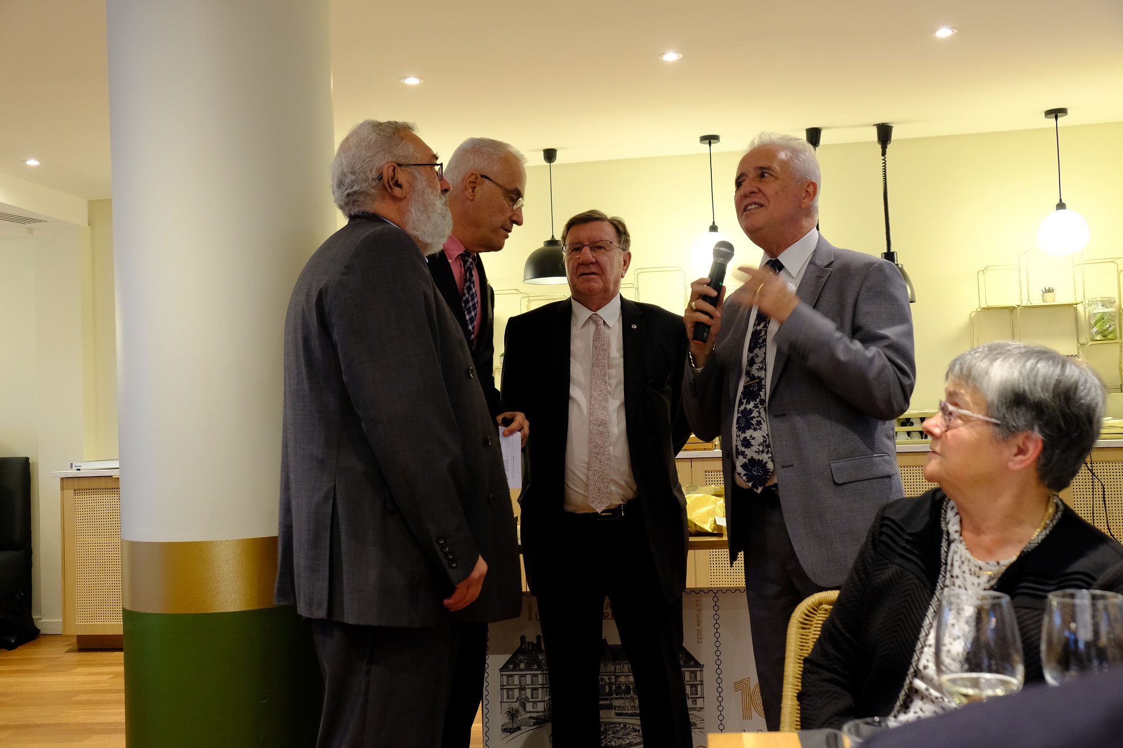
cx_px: 562
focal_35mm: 35
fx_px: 1092
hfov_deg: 54.4
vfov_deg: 37.9
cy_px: 374
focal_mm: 23.3
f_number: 5
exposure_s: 1/17
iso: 1600
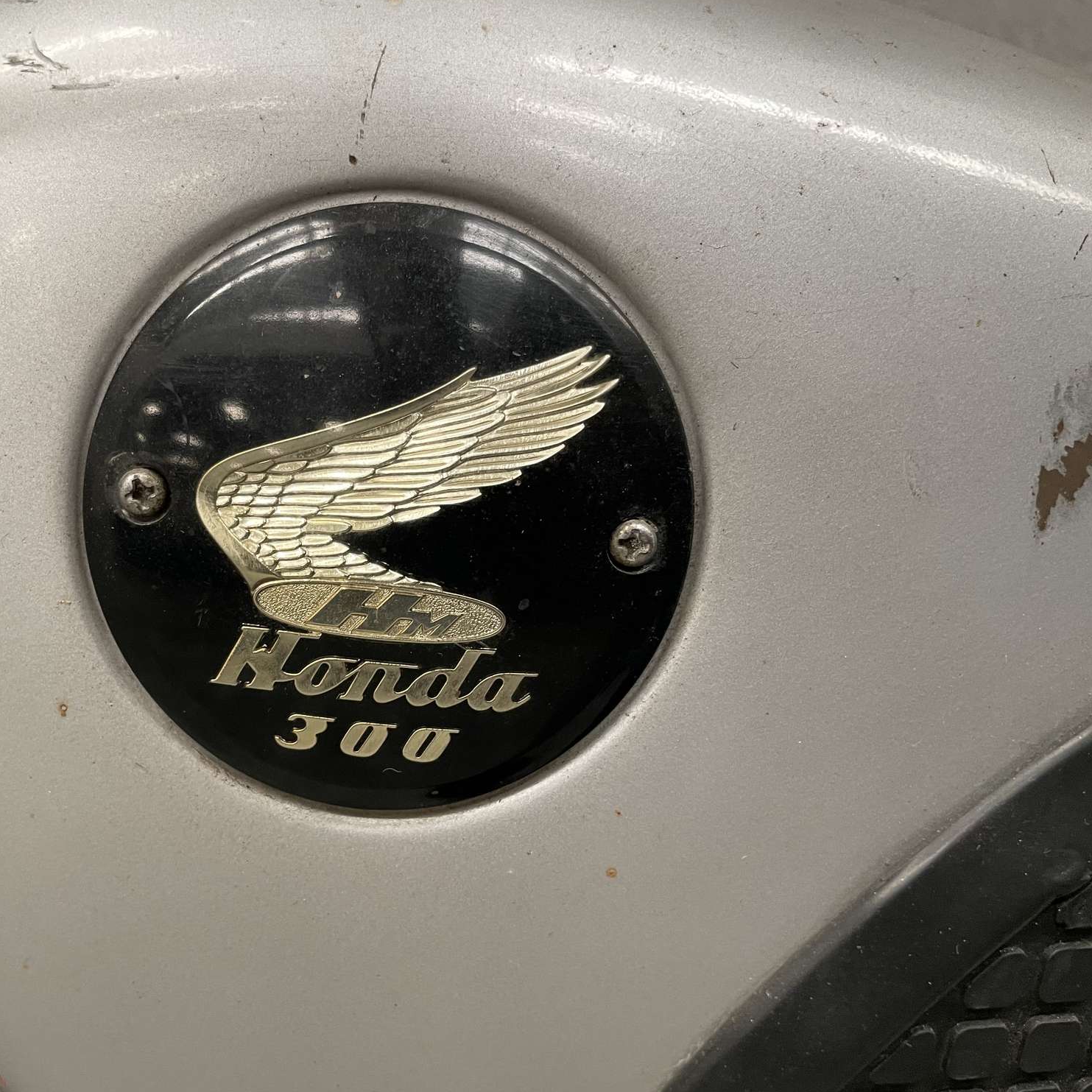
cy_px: 544
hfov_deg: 51.8
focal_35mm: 31
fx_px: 1106
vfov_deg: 52.5
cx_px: 392
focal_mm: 4.2
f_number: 1.6
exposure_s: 1/67
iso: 125
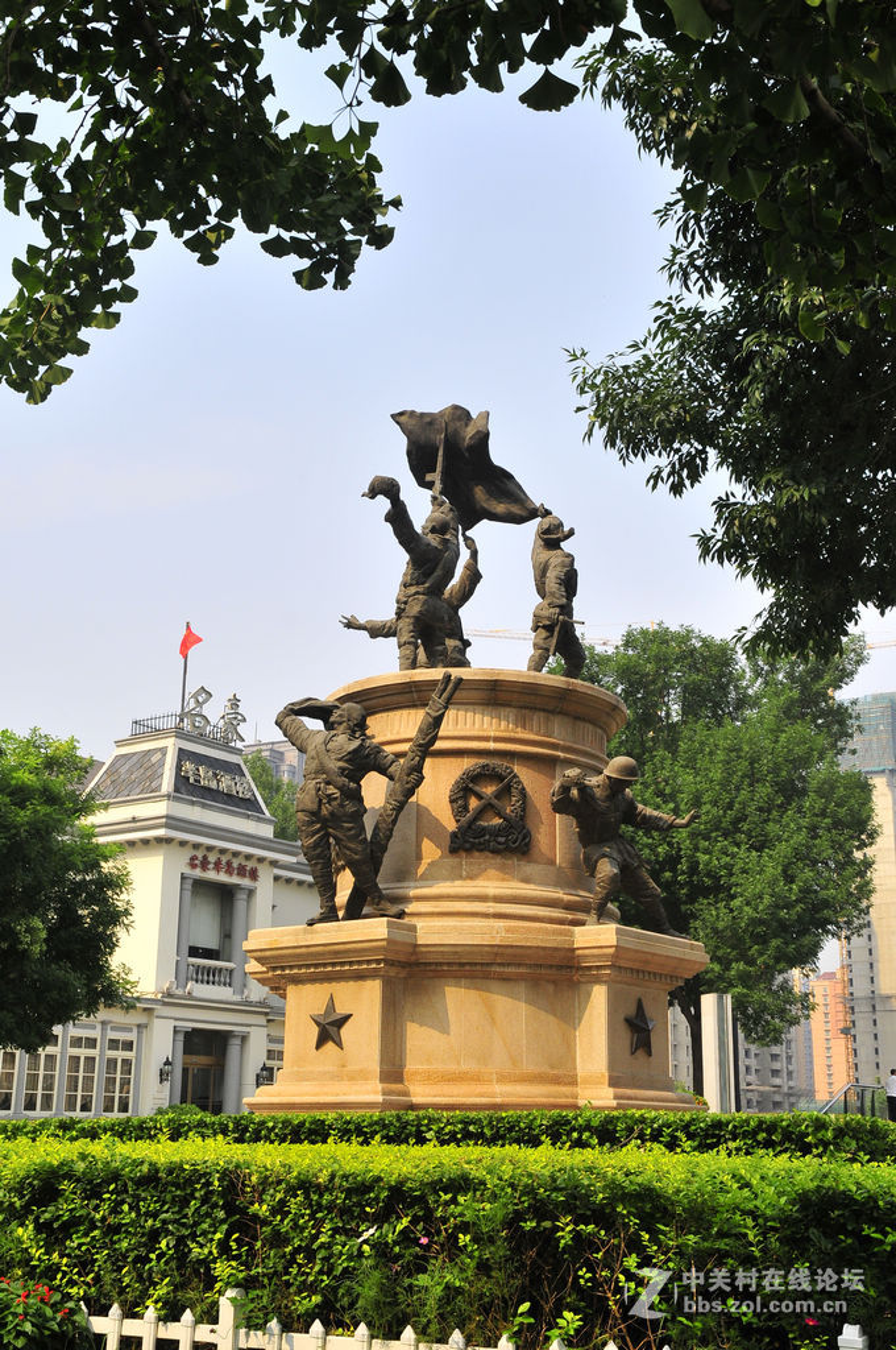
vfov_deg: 43.7
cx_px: 448
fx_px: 1684
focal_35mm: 45
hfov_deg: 29.8
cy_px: 675
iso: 560
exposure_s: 1/640
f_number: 10
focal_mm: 30
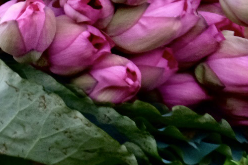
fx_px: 4977
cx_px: 39
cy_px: -63
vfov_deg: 1.9
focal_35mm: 723
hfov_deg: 2.9
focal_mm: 135
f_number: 5.6
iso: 2500
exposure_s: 1/160
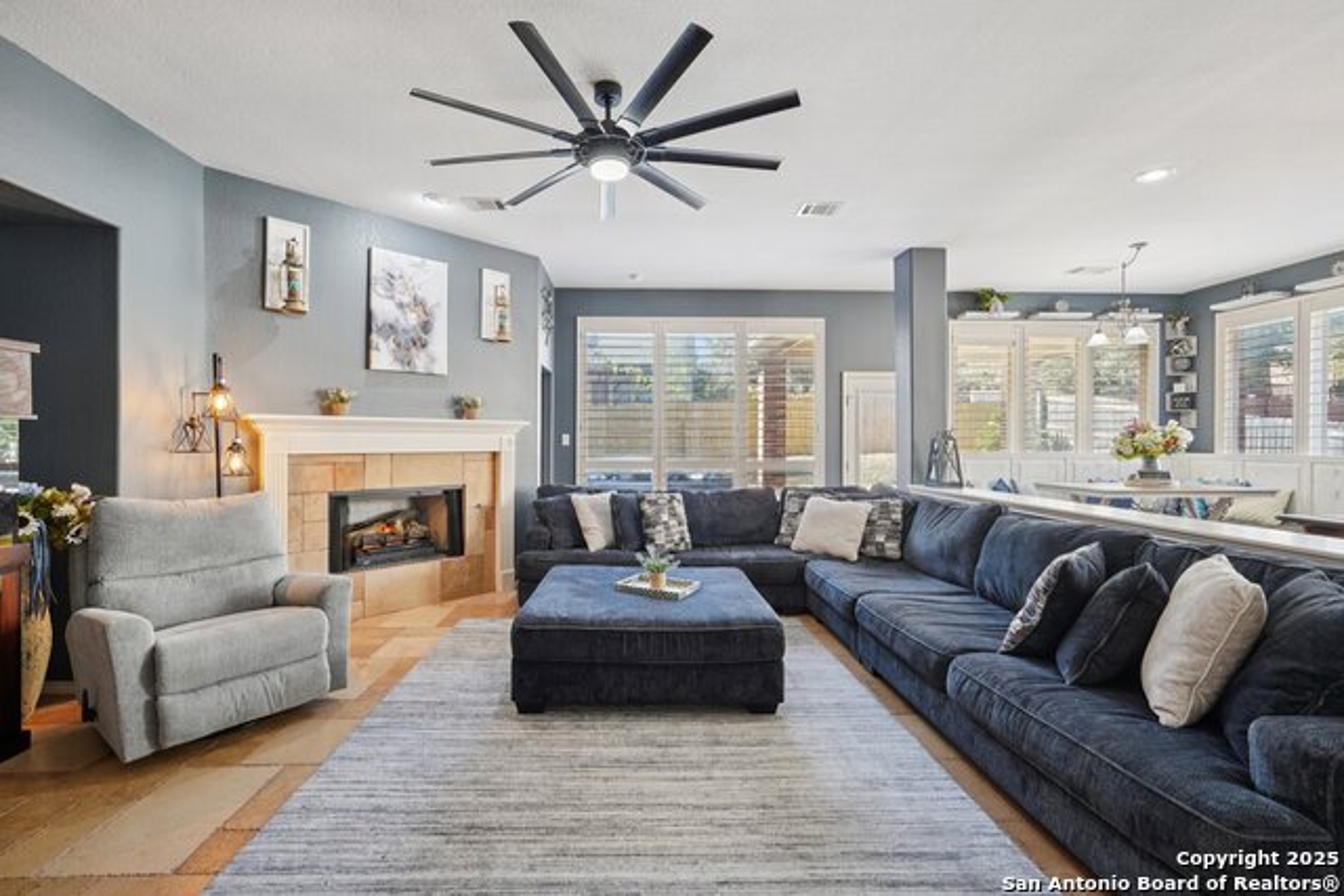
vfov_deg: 72.1
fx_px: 616
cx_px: 672
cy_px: 448
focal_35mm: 16
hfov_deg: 95.0
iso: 400
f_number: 8
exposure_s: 1/30
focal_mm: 16.5
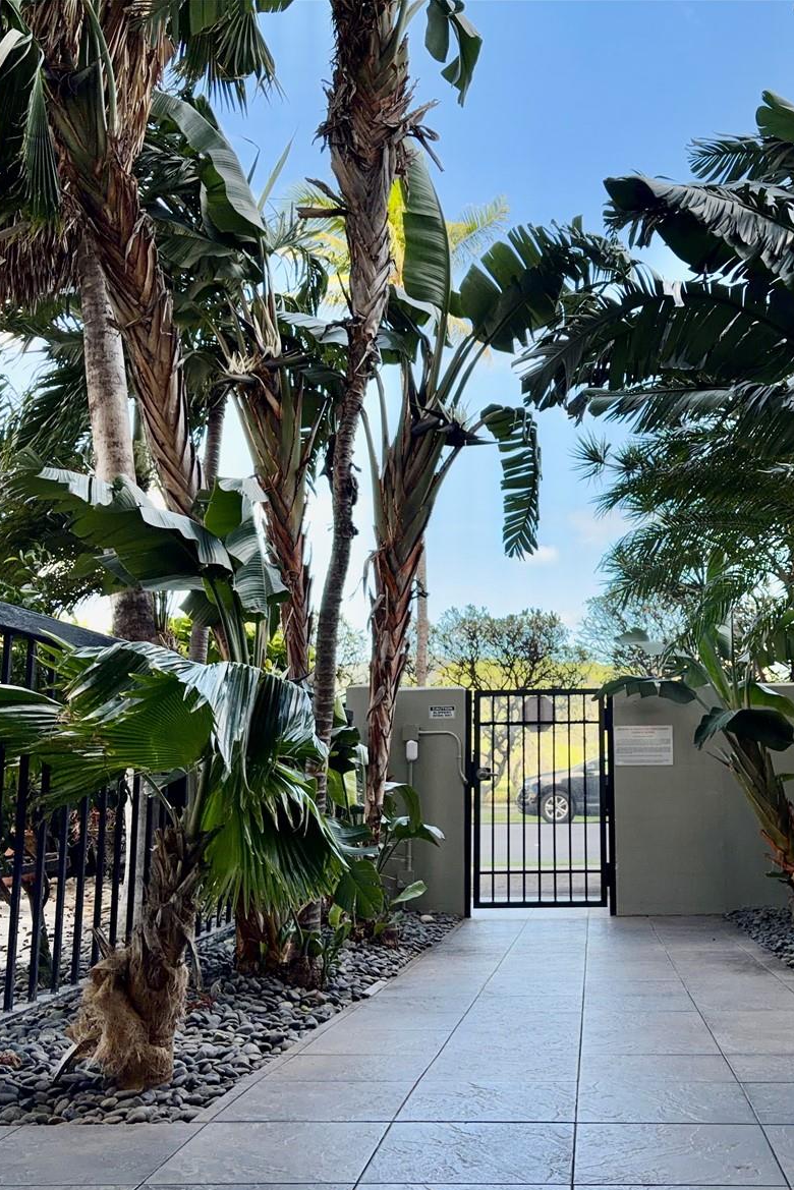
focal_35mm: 37
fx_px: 1223
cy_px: 610
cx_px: 575
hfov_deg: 35.3
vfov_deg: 51.9
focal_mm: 5.96
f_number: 1.6
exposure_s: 1/571
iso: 64
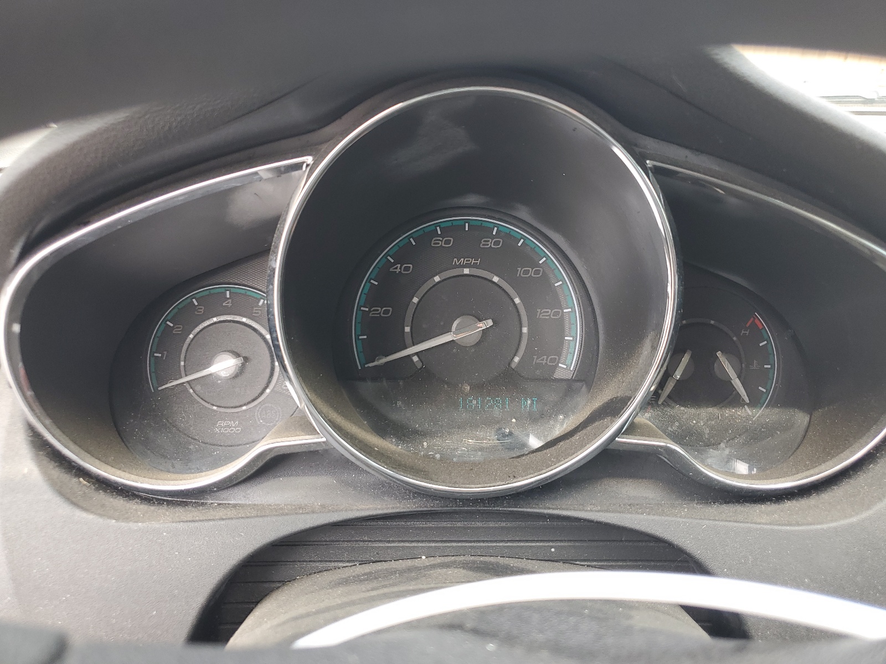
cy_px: 332
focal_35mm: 26
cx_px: 443
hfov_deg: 67.3
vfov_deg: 53.1
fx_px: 665
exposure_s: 1/133
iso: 50
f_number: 1.5
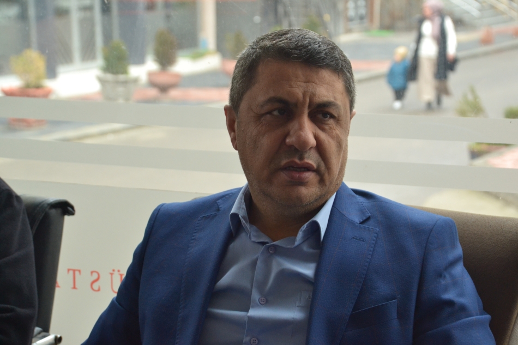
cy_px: 172
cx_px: 259
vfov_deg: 13.0
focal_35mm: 105
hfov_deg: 19.5
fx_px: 1510
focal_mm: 70
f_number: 5.3
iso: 1250
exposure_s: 1/125
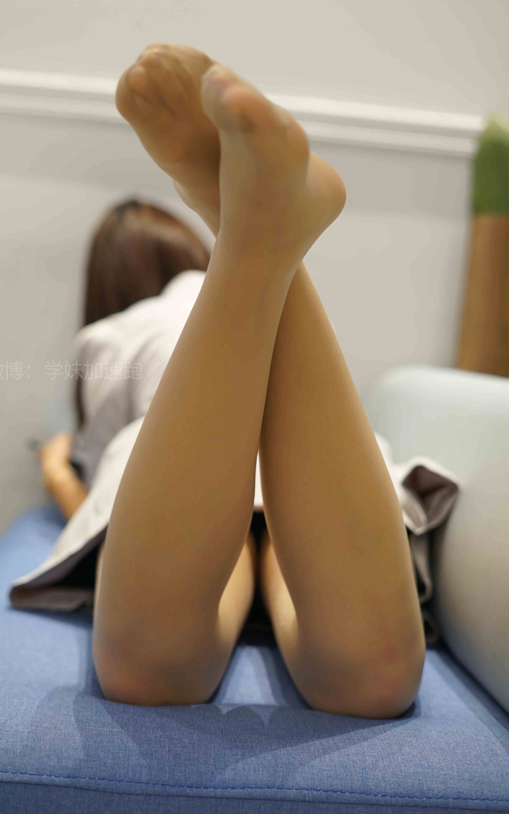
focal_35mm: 52
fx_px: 1154
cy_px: 402
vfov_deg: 38.9
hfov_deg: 24.9
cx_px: 238
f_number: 2.8
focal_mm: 50
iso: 400
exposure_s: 1/60
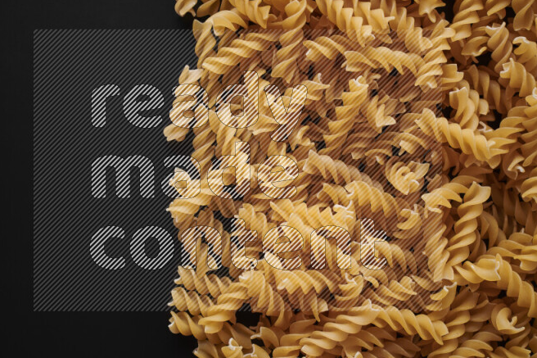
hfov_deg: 32.9
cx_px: 237
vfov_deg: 22.2
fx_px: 910
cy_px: 170
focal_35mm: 61
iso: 160
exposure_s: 1/100
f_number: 8
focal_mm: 50
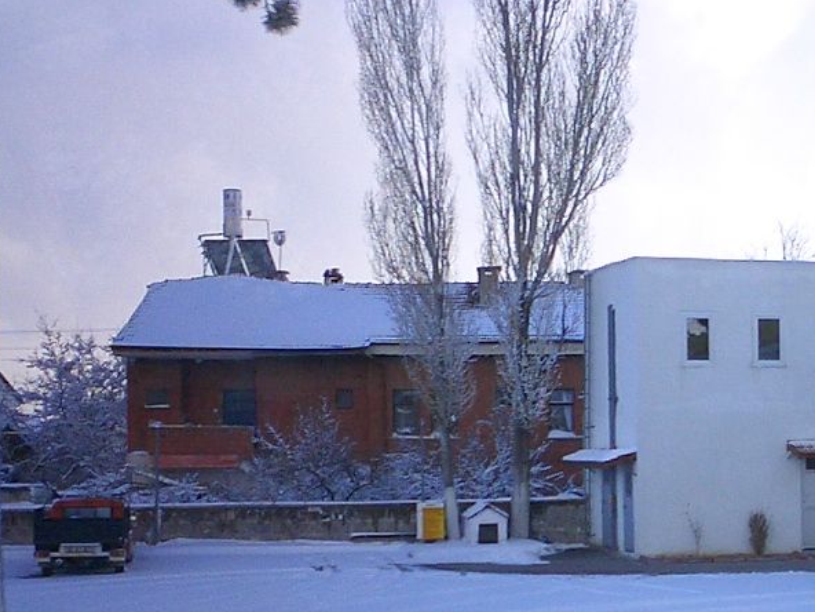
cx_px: 805
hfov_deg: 23.4
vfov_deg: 18.2
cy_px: 503
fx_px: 1884
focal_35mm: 80
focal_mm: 5.6
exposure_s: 1/640
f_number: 3.5
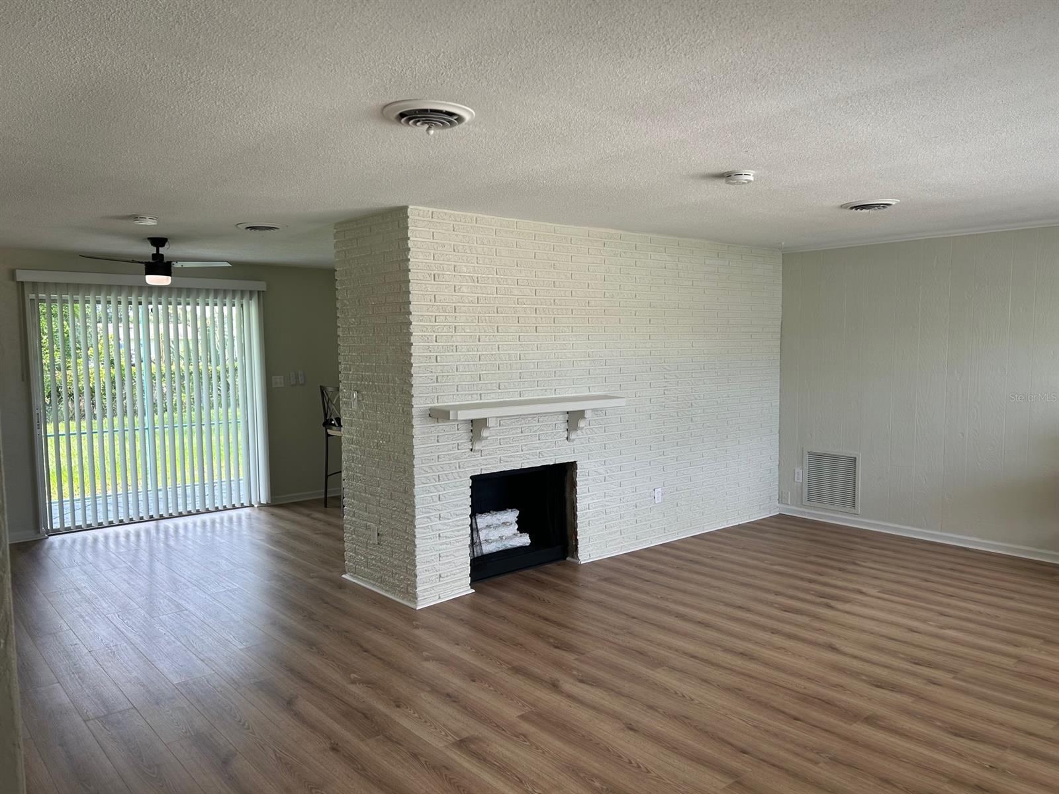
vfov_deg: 53.1
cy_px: 397
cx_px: 530
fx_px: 795
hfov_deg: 67.3
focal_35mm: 26
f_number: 1.5
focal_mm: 5.7
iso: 40
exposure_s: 1/284
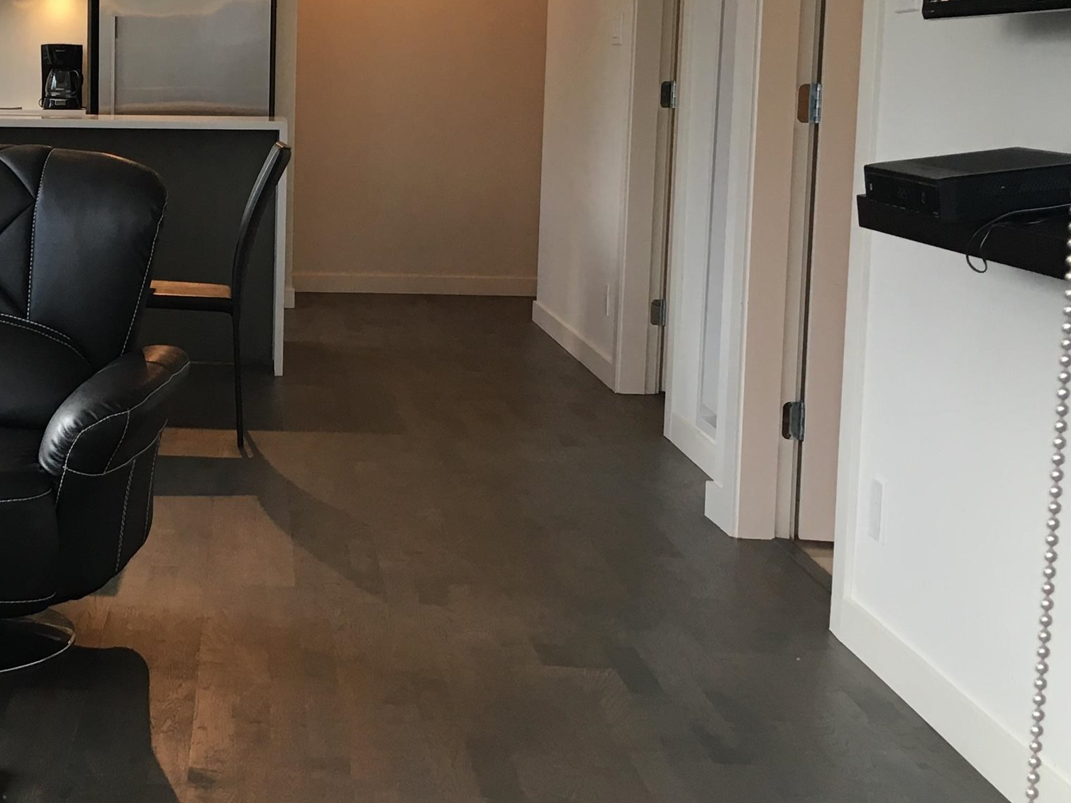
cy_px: 292
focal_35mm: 59
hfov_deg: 31.1
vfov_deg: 24.7
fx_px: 1825
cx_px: 89
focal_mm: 4.15
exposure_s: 1/30
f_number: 2.2
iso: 64
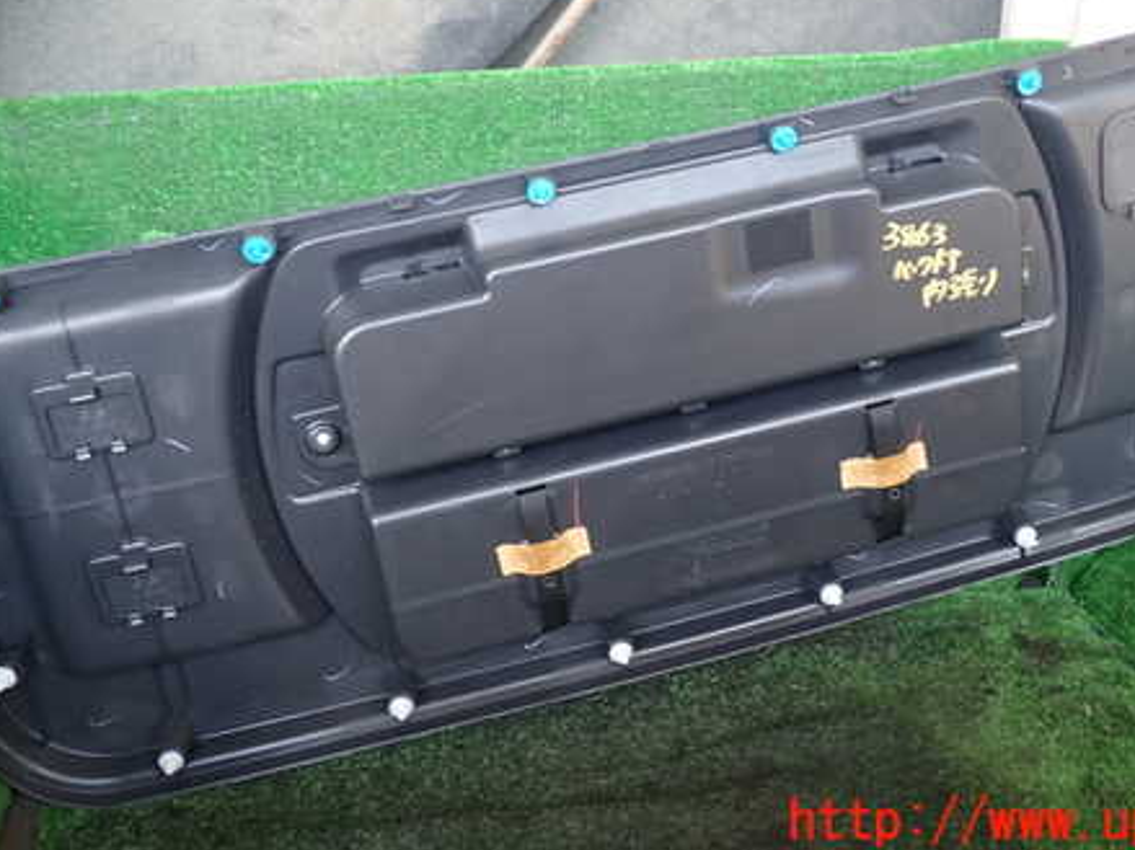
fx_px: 1344
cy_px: 274
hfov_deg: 45.8
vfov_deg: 34.7
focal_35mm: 41
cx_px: 597
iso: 200
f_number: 2.3
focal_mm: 5.4
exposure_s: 1/50
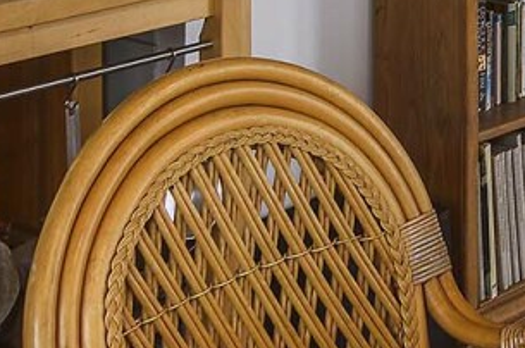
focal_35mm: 118
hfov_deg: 15.9
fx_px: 1717
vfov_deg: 10.8
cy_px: -282
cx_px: 804
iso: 200
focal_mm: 24
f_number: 6.3
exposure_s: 1/15
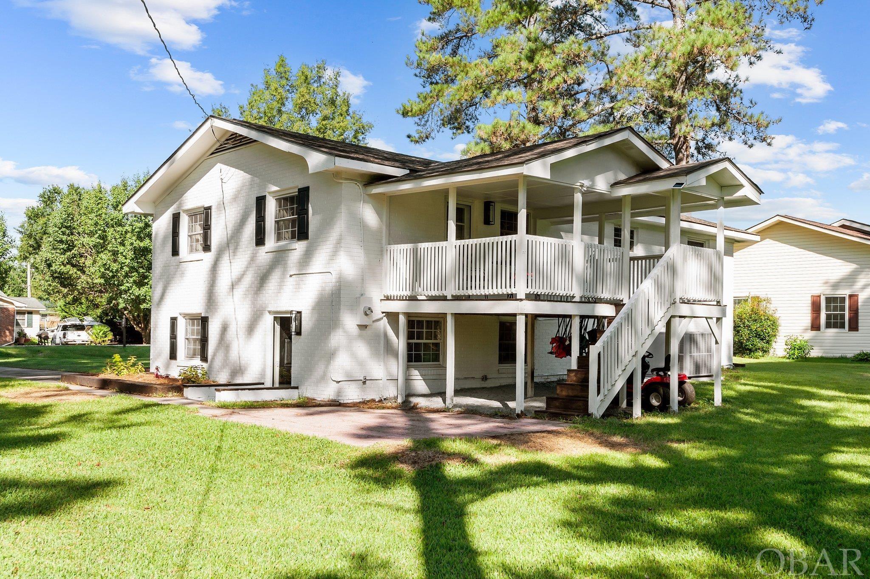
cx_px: 435
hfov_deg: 54.5
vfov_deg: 37.8
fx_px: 845
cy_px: 290
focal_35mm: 35
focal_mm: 35
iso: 400
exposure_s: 1/320
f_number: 9
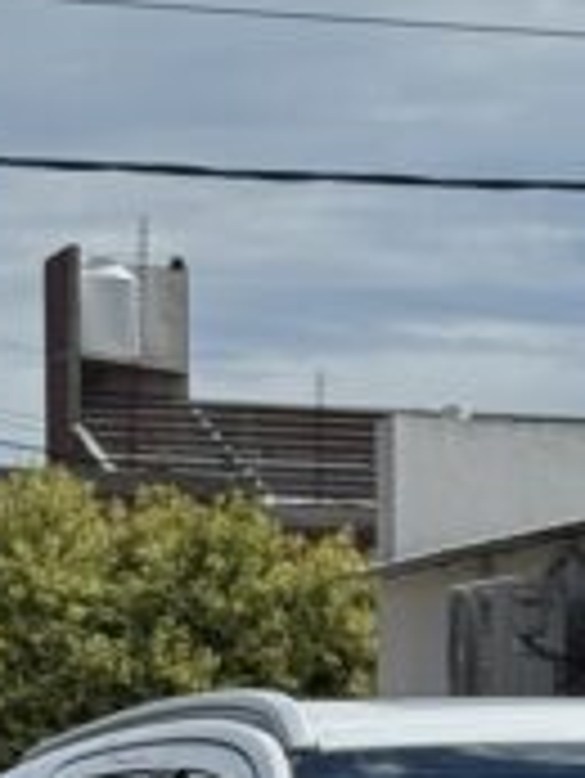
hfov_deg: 6.6
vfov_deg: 8.7
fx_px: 4996
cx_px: 855
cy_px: 1201
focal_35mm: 222
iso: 80
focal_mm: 6.76
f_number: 1.78
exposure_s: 1/10526
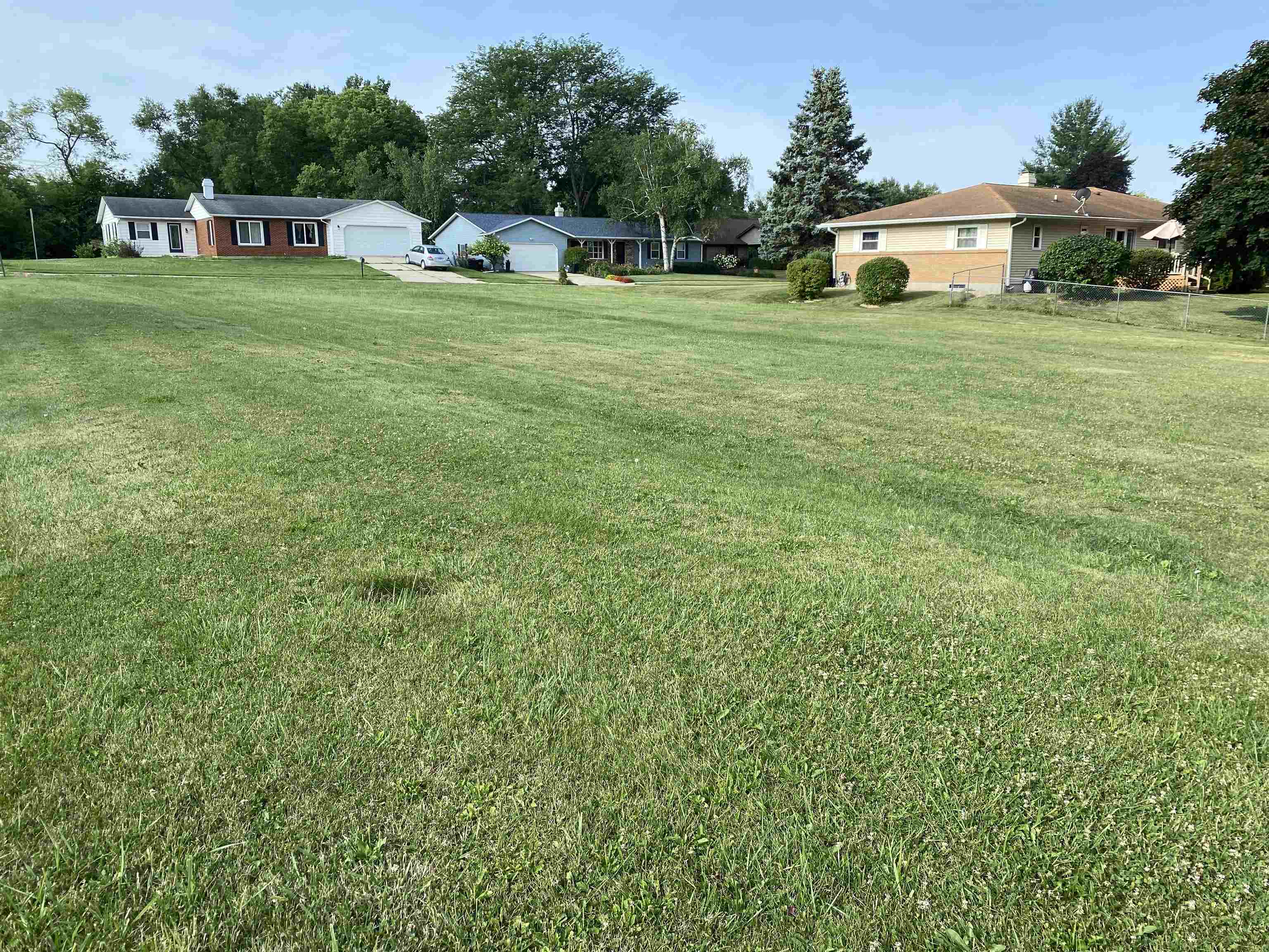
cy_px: 476
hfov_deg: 67.3
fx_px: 953
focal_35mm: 26
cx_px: 634
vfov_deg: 53.1
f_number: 1.8
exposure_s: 1/998
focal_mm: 4.25
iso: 32
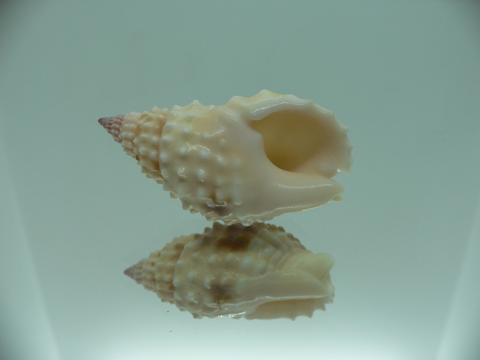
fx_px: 485
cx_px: 240
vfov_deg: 40.7
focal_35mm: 35
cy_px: 180
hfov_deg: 52.6
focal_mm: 4.6
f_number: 2.8
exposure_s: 1/80
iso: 80
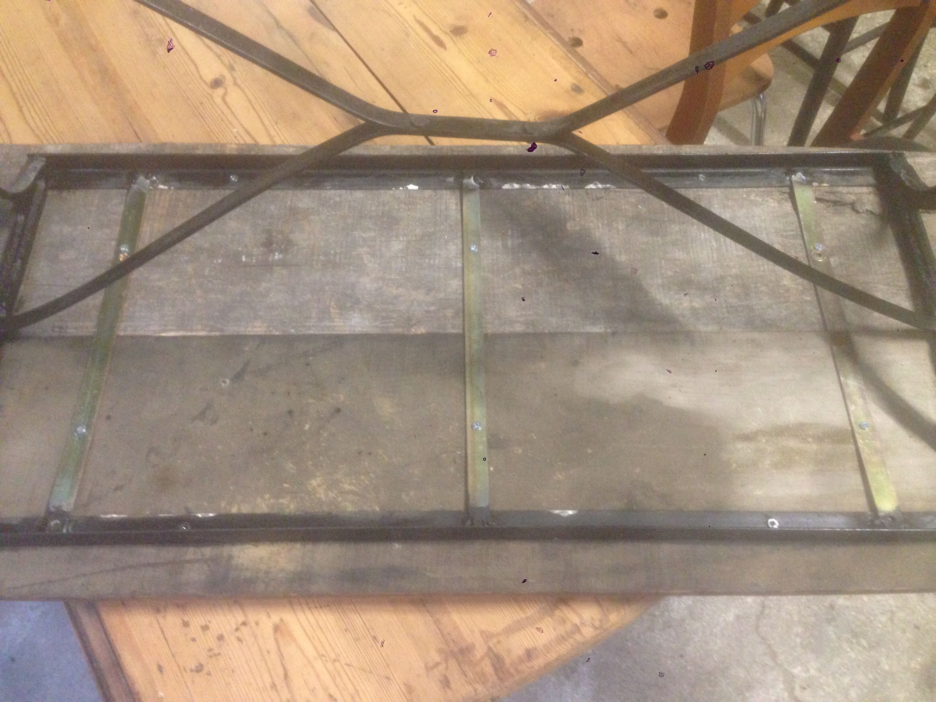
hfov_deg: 55.4
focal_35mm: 33
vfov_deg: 42.9
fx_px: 892
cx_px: 468
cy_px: 351
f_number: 2.4
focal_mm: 4.12
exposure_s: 1/15
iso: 320
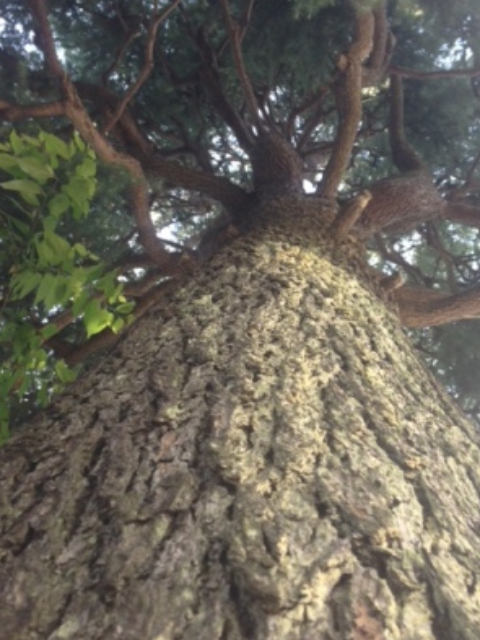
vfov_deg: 44.6
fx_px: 776
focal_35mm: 42
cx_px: 290
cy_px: 259
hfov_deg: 34.2
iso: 80
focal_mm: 4.12
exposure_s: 1/120
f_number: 2.4
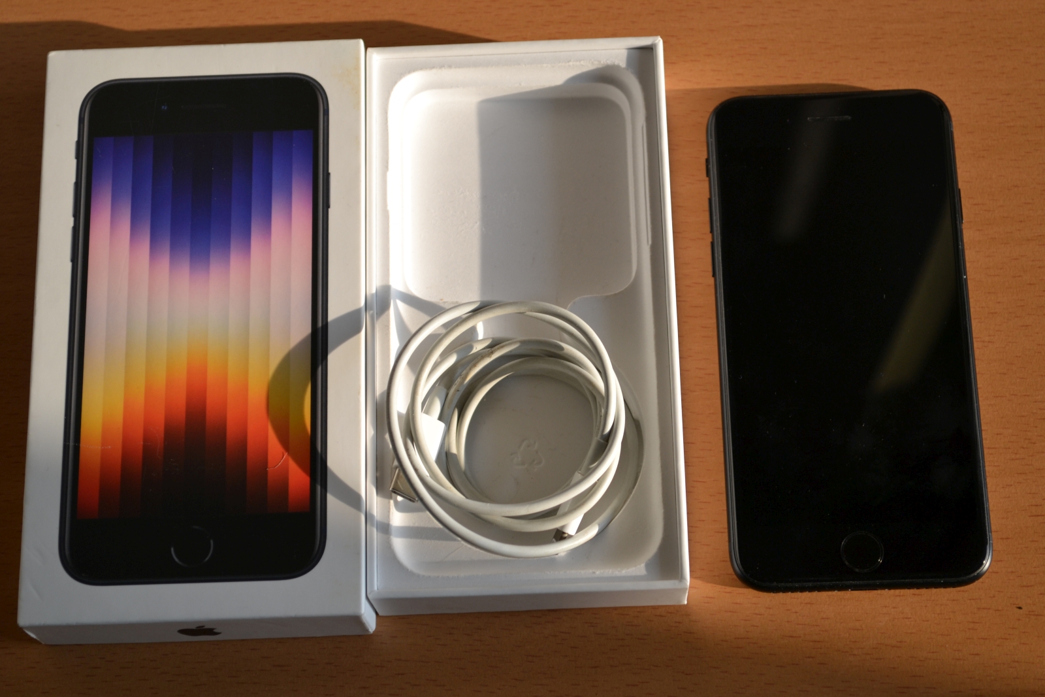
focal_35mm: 69
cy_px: 348
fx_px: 2003
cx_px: 522
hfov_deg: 29.2
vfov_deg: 19.7
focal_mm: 46
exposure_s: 1/125
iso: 140
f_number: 5.6
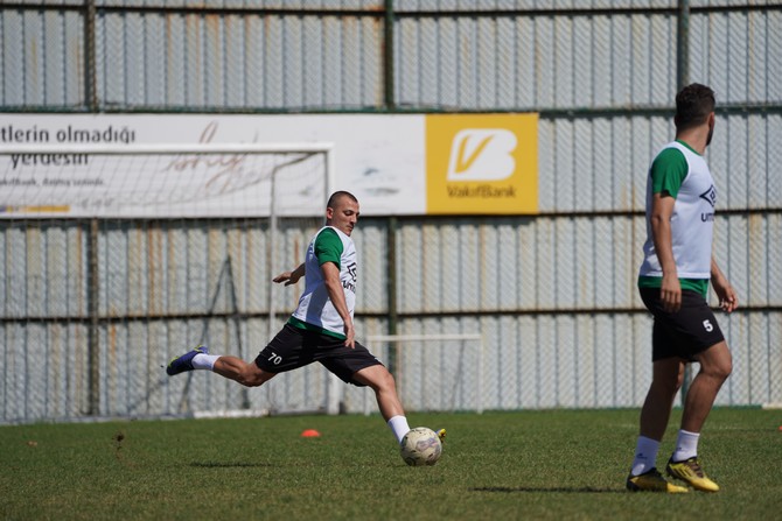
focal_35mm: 400
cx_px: 391
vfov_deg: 3.4
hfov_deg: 5.2
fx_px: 8690
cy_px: 260
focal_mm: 400
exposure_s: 1/1000
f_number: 5.6
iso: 100
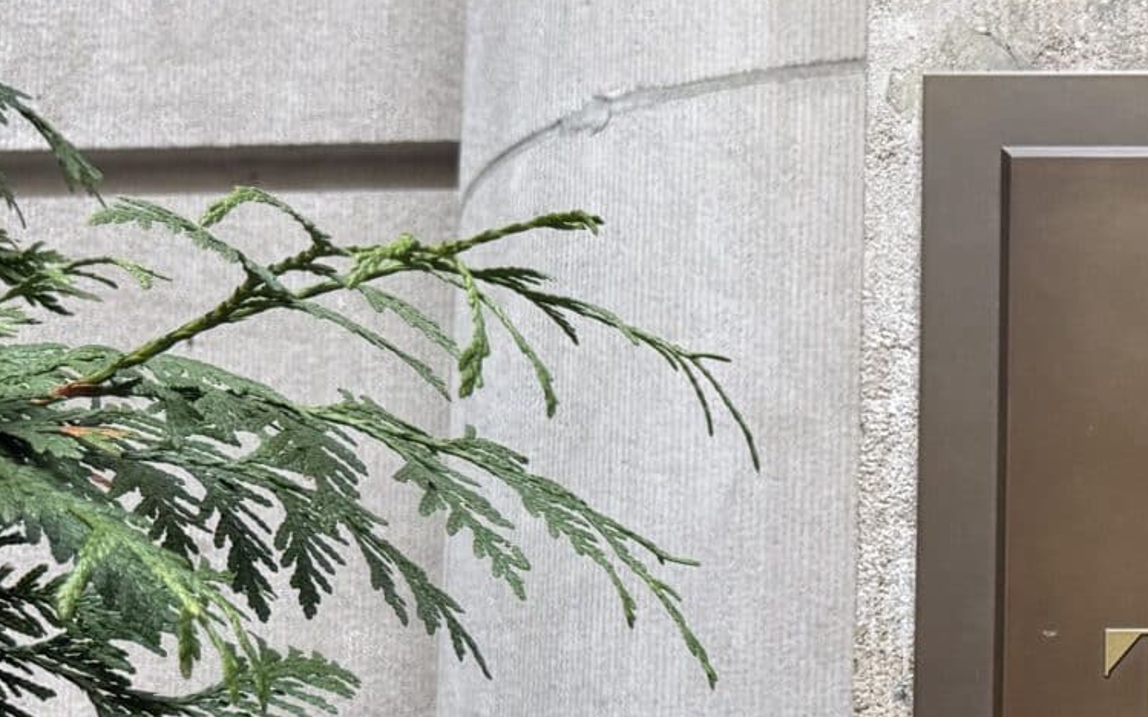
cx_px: 1588
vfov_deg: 14.7
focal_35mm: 87
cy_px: 792
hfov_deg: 21.1
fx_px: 2722
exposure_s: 1/121
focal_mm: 6.76
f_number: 1.78
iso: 64
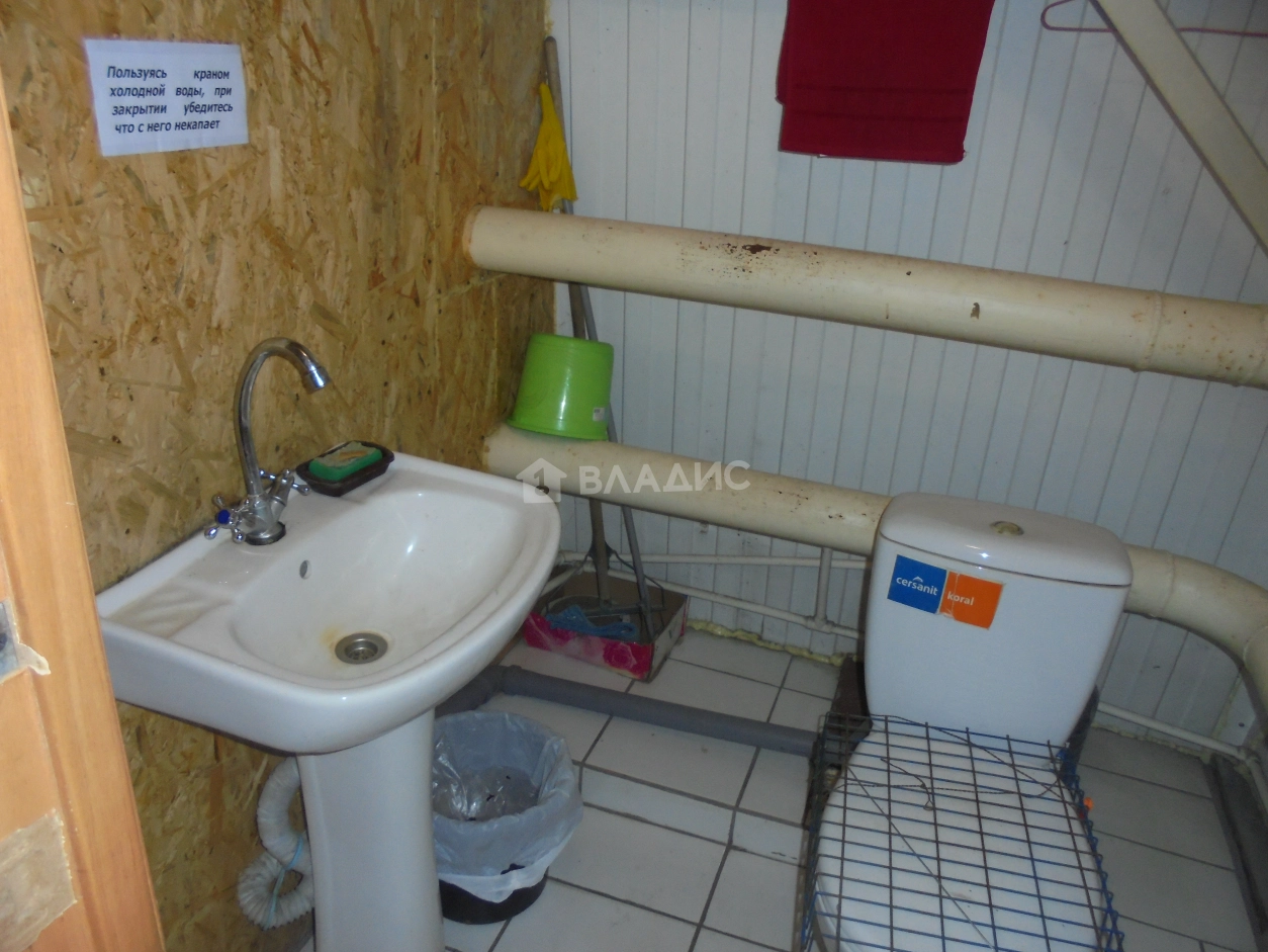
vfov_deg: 53.1
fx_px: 953
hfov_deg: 67.3
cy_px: 476
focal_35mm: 26
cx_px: 634
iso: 250
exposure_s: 1/30
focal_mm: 4.6
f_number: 3.5
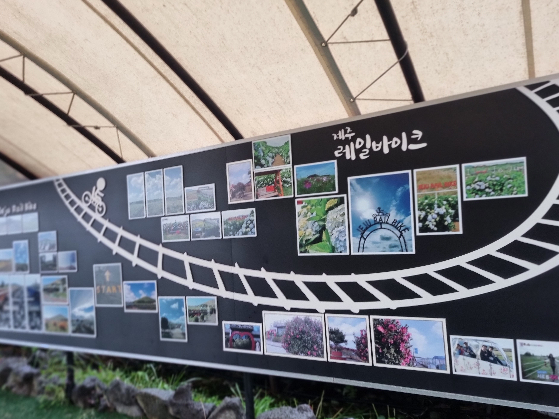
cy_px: 223
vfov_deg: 49.7
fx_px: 452
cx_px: 283
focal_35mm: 28
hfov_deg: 63.4
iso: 320
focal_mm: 5.4
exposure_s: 1/30
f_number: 1.8
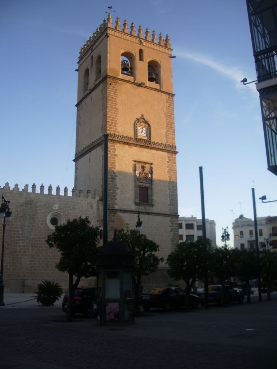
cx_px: 138
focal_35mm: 35
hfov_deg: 40.7
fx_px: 373
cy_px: 184
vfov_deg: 52.6
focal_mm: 5.8
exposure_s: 1/125
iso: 50
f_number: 2.6
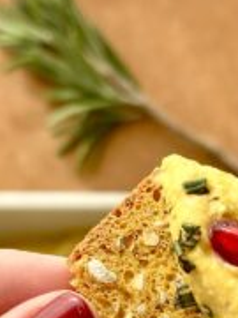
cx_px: 188
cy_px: 357
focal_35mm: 133
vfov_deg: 14.5
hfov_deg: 11.1
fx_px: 1219
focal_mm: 6.86
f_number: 1.78
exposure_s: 1/971
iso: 80
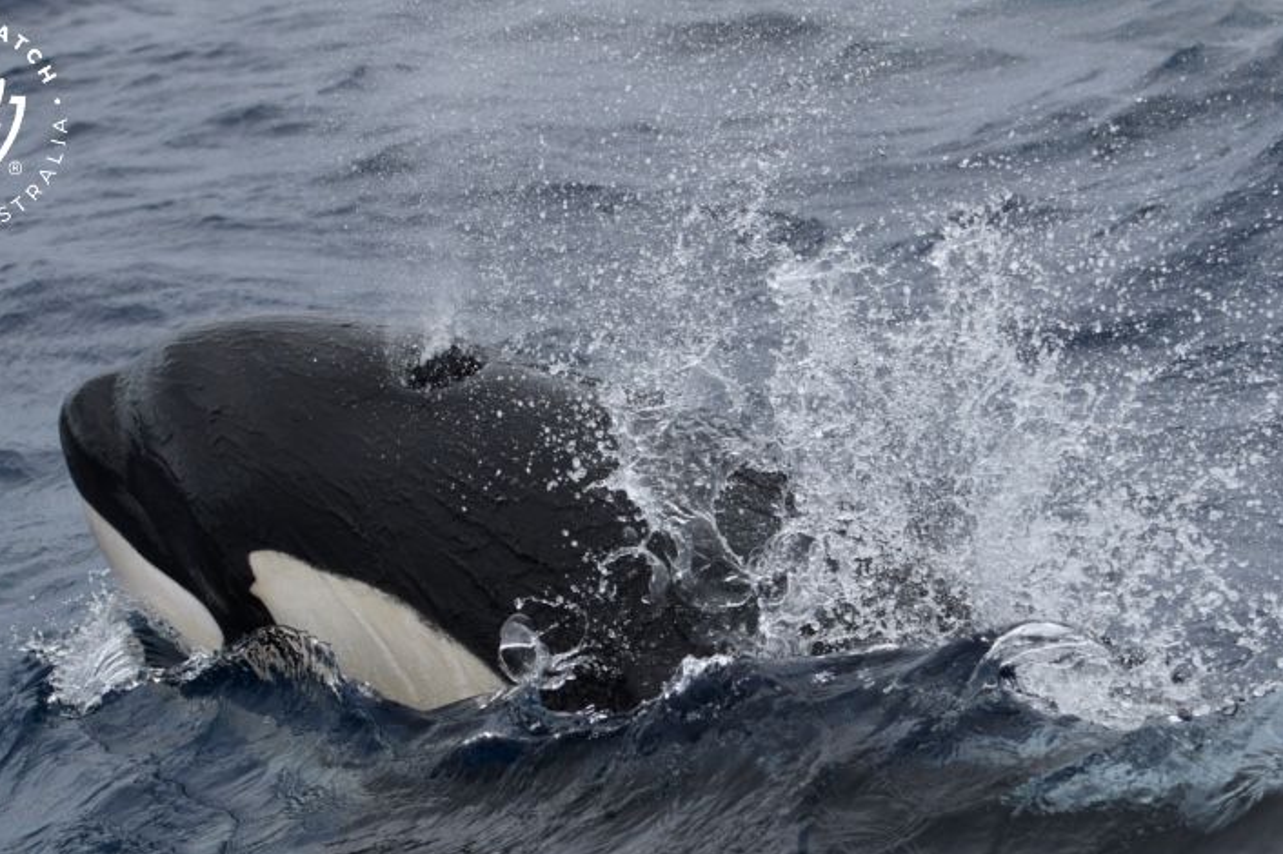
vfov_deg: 13.4
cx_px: 565
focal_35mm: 102
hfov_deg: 20.0
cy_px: 482
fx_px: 3633
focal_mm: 90
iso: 900
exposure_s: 1/8000
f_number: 5
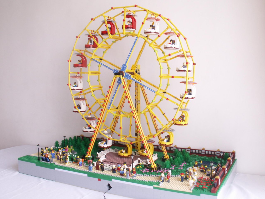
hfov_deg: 52.6
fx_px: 268
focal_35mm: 35
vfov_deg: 40.7
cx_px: 132
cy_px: 100
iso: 50
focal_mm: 5.86
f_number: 8
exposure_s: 1/2.5
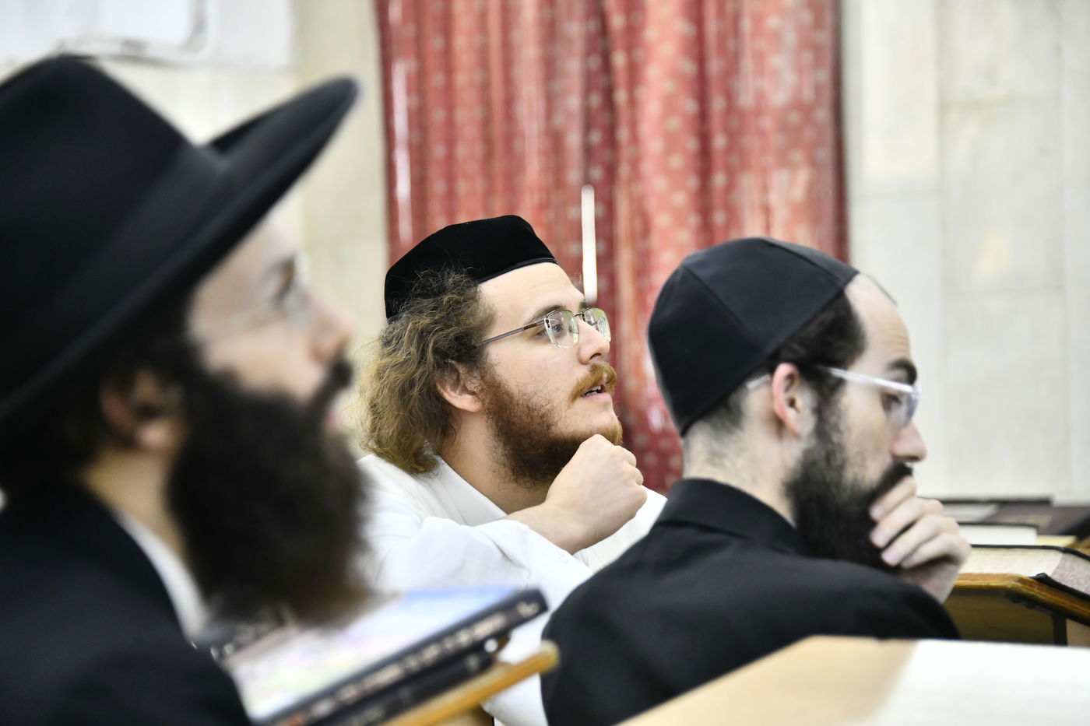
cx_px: 545
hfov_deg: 12.8
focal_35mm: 160
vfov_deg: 8.6
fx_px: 4844
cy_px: 363
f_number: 5.6
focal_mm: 160
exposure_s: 1/125
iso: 1600
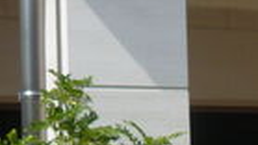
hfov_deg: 15.5
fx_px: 903
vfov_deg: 8.8
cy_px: 255
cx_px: 334
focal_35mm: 132
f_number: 8
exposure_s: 1/200
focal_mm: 4.6
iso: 100
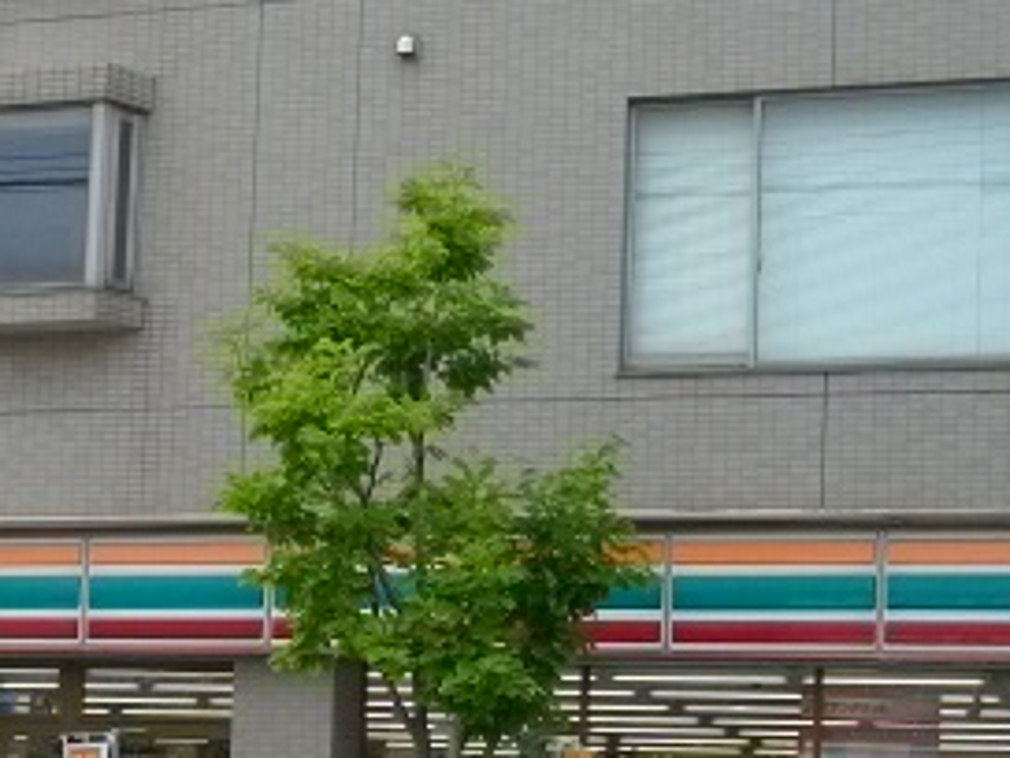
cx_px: 193
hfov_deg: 20.6
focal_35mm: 94
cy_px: 773
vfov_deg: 15.4
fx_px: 2743
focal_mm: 7.1
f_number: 3.2
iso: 80
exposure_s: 1/332
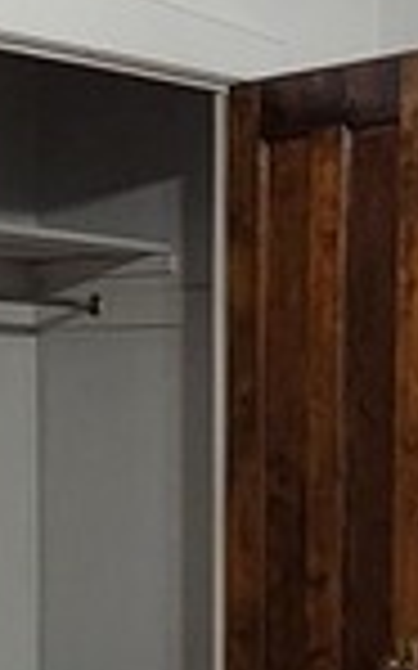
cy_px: 688
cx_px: 683
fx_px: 1824
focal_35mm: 100
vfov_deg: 20.1
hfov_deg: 12.3
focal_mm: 2.2
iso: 320
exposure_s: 1/60
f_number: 2.2
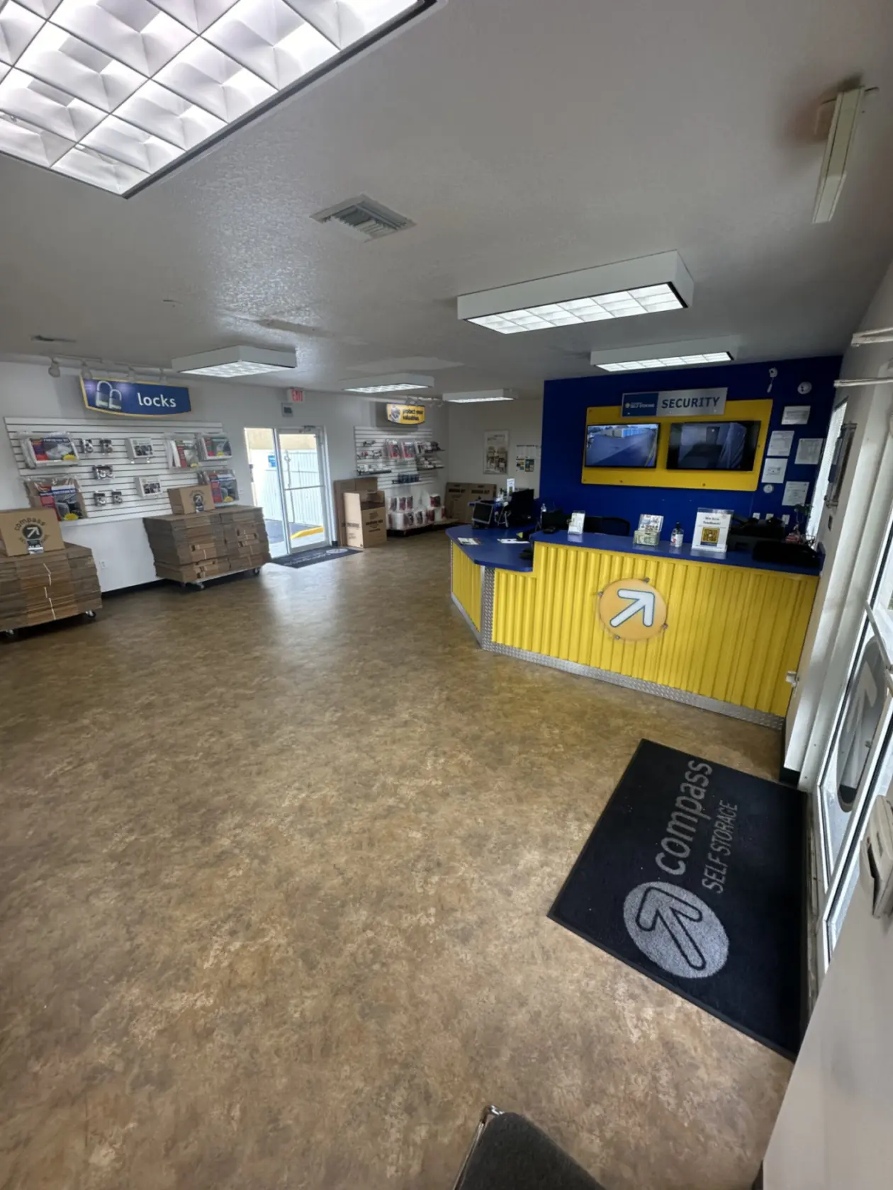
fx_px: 482
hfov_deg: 85.7
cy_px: 595
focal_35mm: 14
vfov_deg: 102.1
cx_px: 446
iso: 125
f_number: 2.2
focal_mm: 2.22
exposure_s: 1/120
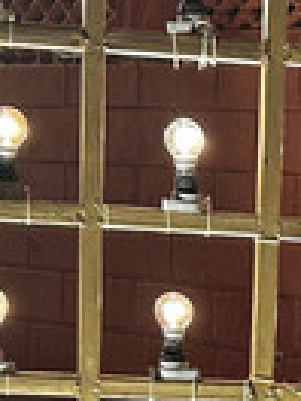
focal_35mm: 158
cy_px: 586
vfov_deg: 12.0
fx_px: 1832
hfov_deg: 9.2
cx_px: 392
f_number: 1.5
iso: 80
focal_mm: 5.7
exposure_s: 1/51
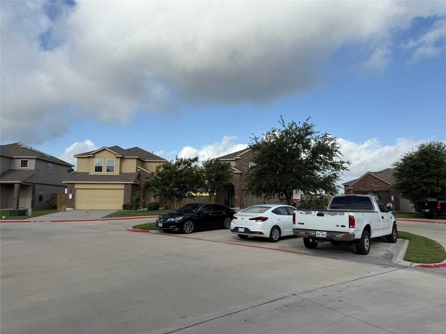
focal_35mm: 24
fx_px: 309
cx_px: 223
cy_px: 167
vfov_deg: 56.8
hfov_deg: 71.6
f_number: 1.78
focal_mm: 6.76
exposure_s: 1/5714
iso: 80
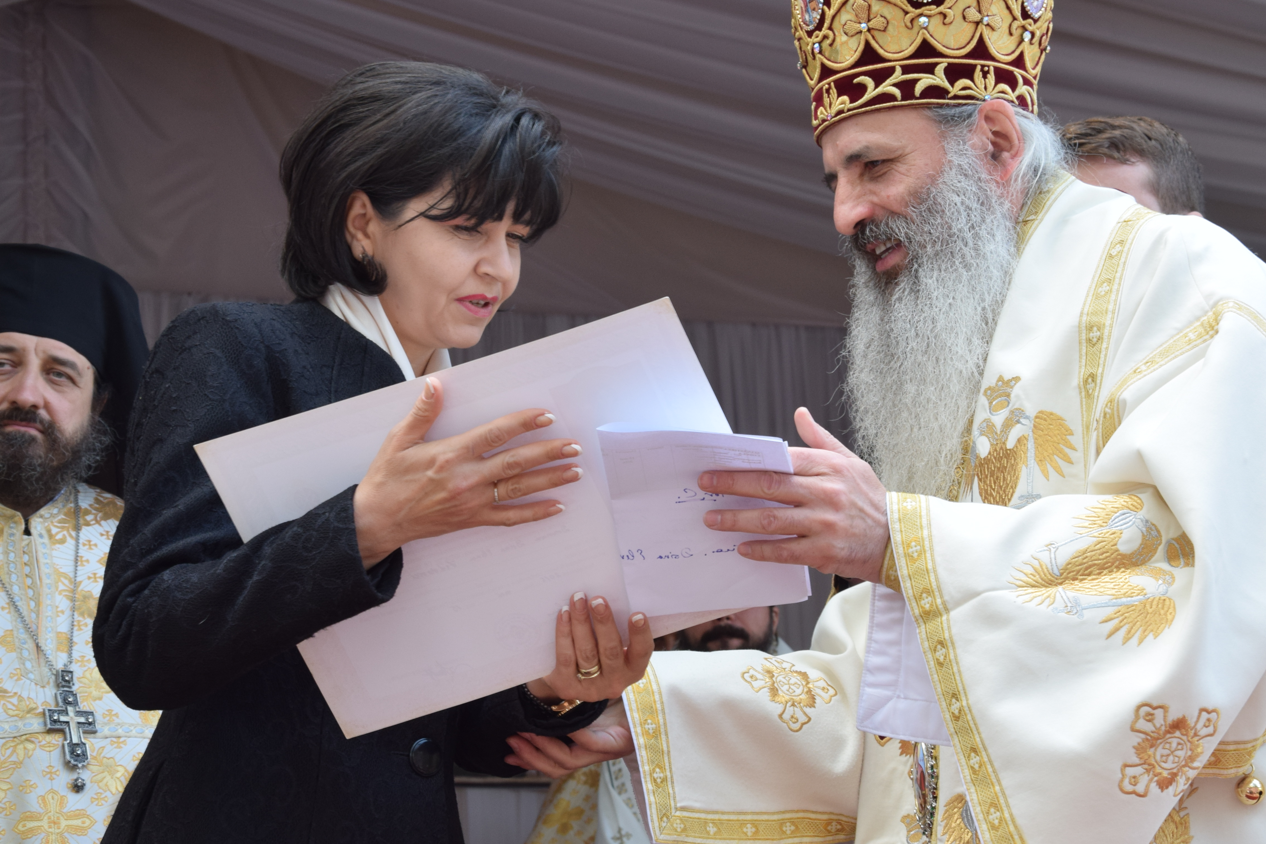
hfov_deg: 24.5
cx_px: 630
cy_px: 383
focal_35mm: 83
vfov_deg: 16.5
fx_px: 2919
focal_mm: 42
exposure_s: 1/125
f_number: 8
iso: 320
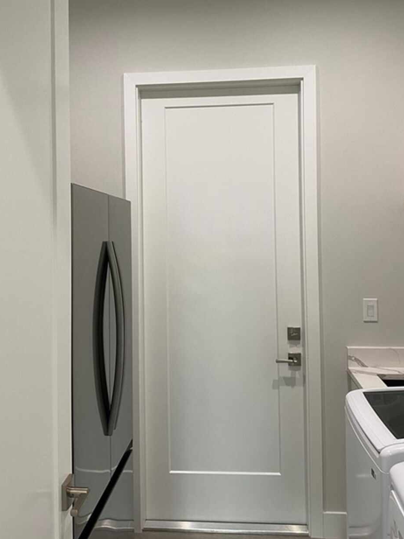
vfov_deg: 51.2
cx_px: 194
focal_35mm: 36
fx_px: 560
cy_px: 230
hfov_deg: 39.6
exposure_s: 1/60
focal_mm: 4.25
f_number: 1.8
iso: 80
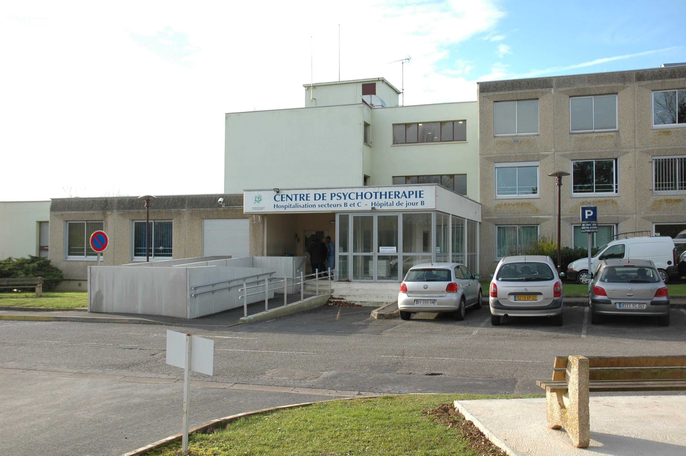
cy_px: 228
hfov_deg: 51.3
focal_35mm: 38
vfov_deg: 35.4
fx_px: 714
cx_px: 343
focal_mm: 25
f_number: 5
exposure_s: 1/320
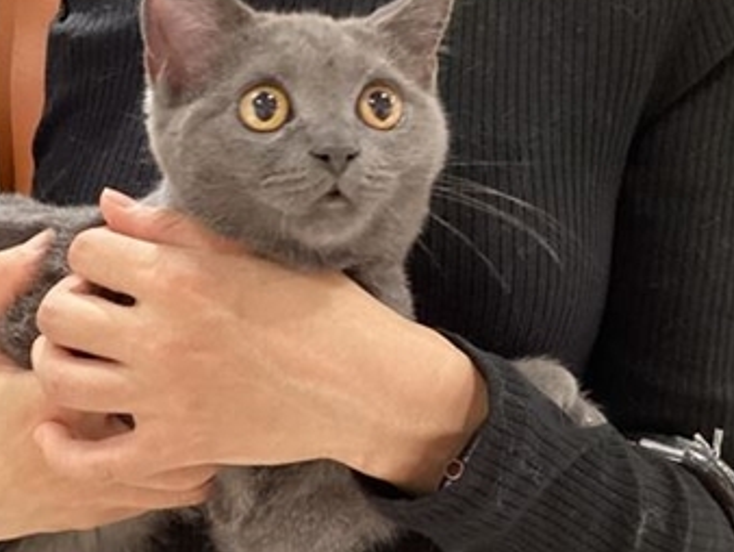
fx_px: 1167
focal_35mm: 55
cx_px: 137
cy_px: 296
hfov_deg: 33.8
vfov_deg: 26.6
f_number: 2.4
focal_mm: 3.3
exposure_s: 1/60
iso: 400
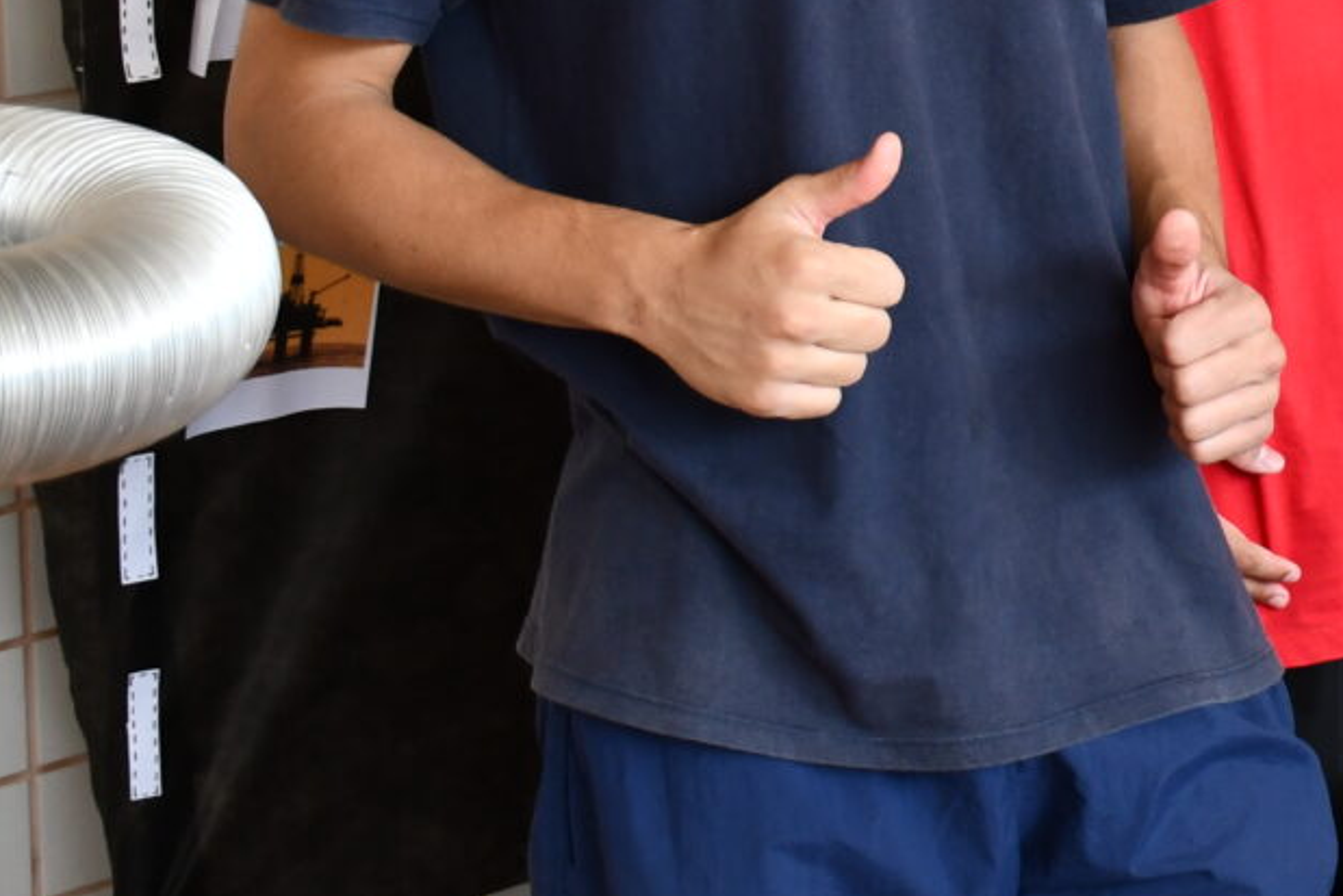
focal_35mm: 121
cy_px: -286
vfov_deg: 11.0
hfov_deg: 16.3
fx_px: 4515
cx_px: 1558
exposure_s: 1/250
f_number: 3.8
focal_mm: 26
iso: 720
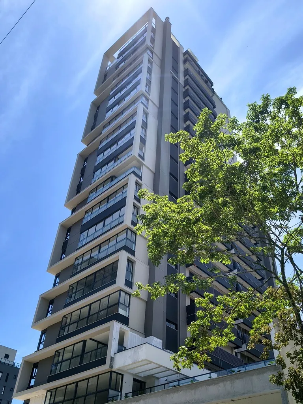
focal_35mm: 24
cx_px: 152
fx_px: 280
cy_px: 202
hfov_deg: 56.8
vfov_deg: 71.6
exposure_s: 1/2156
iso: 100
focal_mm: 5.56
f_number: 1.8
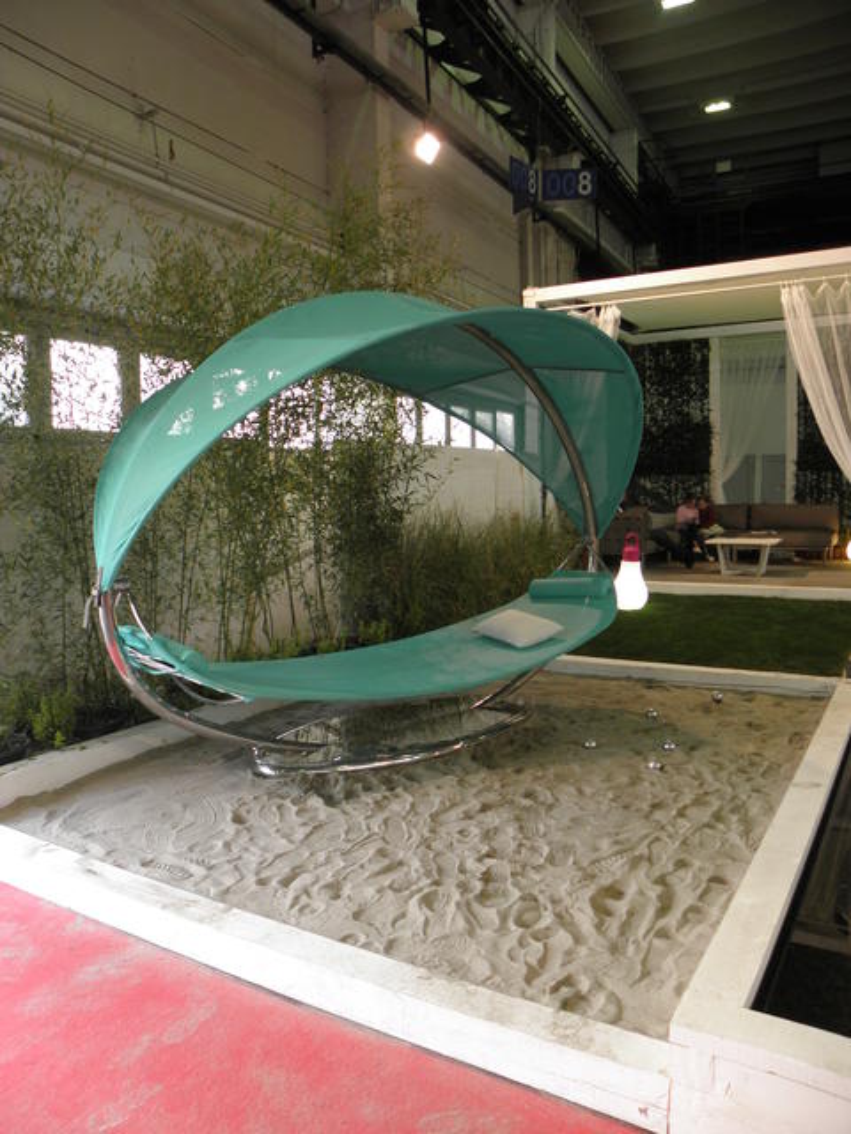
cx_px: 426
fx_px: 852
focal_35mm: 26
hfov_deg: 53.1
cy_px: 567
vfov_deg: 67.3
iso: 125
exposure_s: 1/20
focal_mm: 4.6
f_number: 2.8
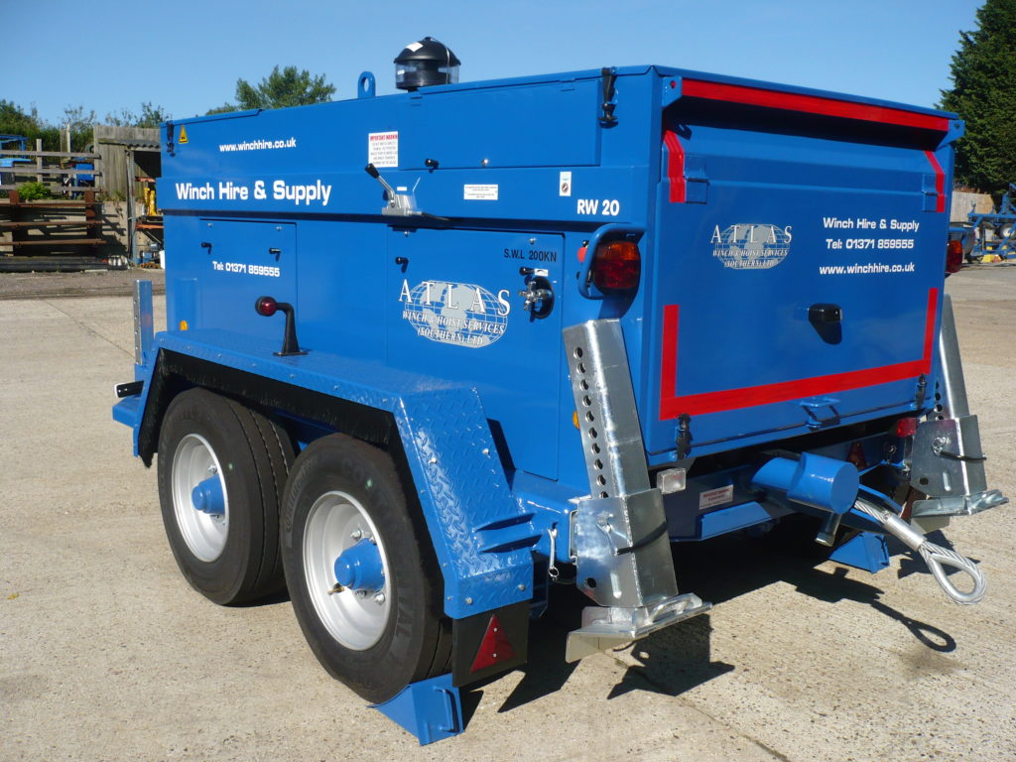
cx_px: 508
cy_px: 381
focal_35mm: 35
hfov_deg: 52.6
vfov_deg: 40.7
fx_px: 1027
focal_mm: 5.8
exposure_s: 1/320
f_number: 8
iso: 100
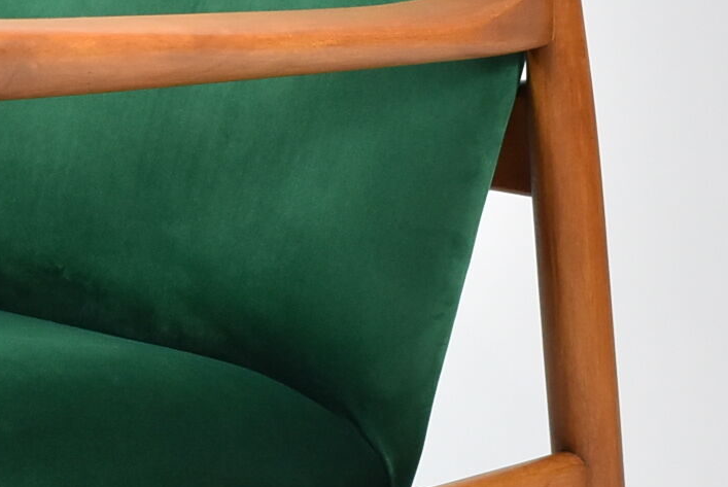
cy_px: 411
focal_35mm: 165
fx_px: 3340
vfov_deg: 8.3
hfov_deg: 12.2
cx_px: -103
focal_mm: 26
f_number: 4.2
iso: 800
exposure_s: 1/125
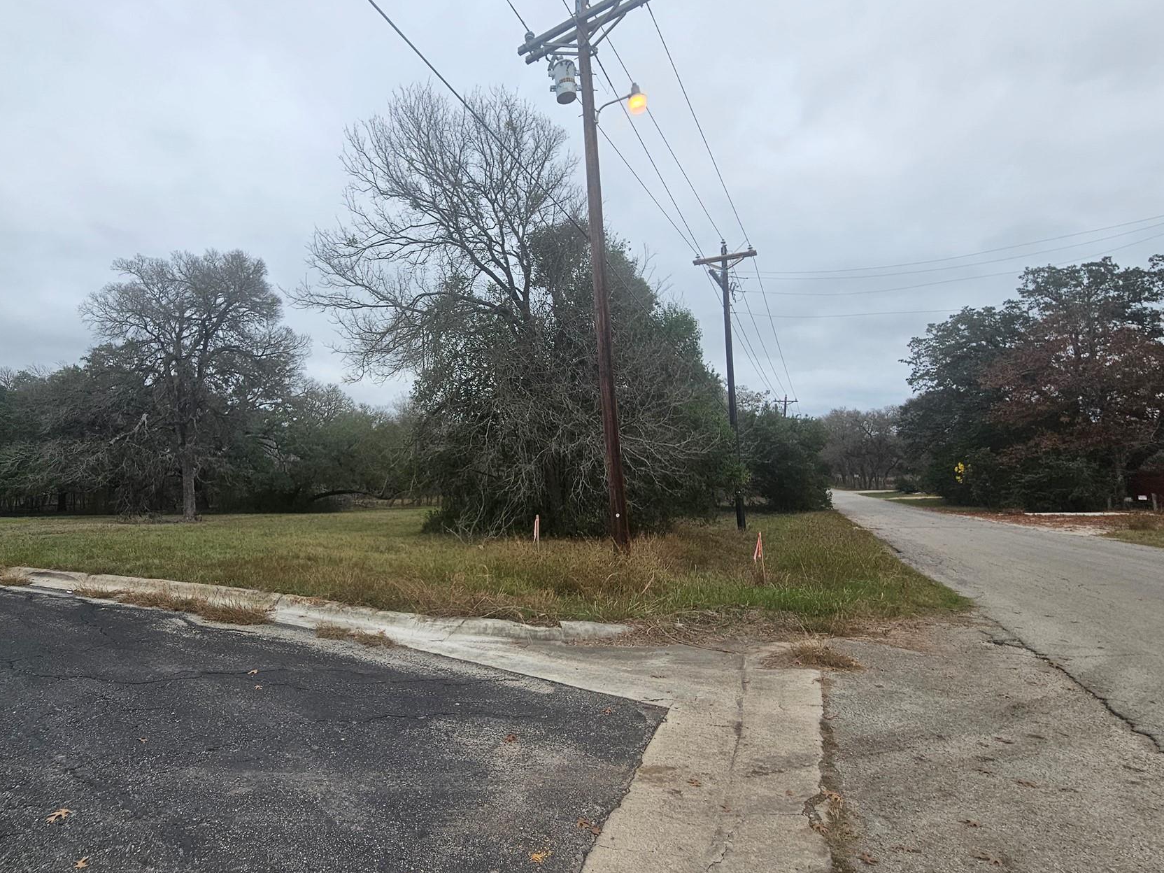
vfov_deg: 78.0
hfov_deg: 93.0
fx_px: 538
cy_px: 410
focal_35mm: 16
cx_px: 454
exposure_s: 1/746
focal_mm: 2.2
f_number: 2.2
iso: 50
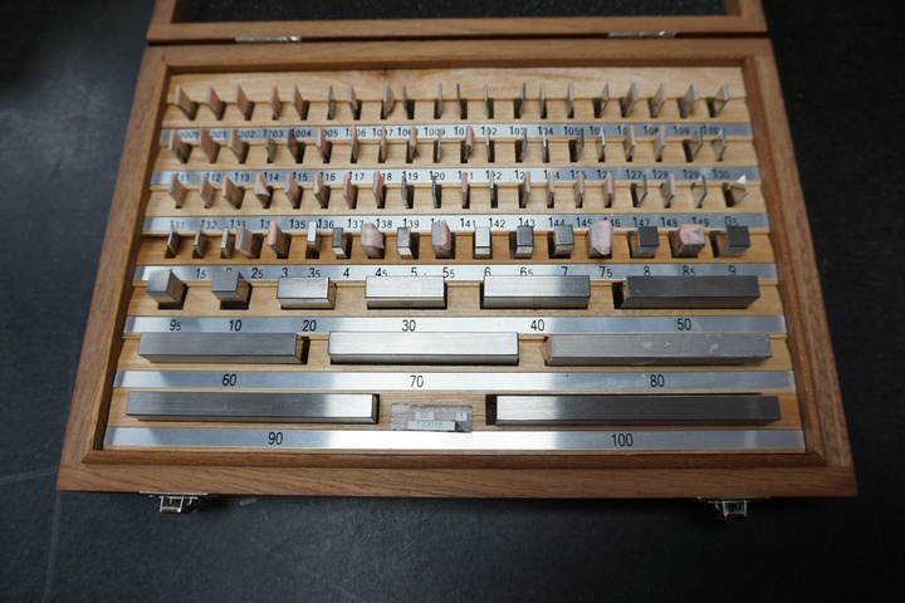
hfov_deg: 73.7
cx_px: 452
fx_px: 603
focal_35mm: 24
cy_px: 302
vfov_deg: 53.1
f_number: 4
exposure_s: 1/60
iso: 200
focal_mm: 16
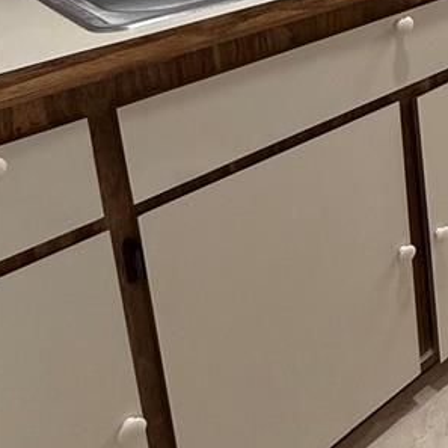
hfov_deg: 25.6
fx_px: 732
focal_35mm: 50
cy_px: -83
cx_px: 670
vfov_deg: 29.5
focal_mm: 2.22
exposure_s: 1/120
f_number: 2.2
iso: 250
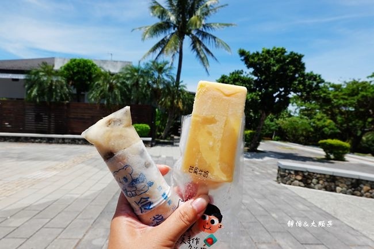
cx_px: 187
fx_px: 249
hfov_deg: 73.8
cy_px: 124
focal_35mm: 24
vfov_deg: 53.1
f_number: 5.6
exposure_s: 1/640
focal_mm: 9
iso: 125
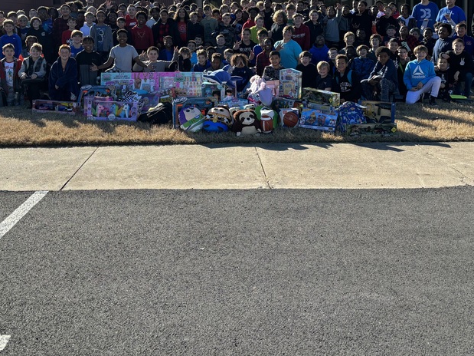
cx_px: 208
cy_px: 66
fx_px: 589
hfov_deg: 43.8
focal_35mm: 43
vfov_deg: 32.6
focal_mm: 5.96
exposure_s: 1/3106
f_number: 1.6
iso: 50
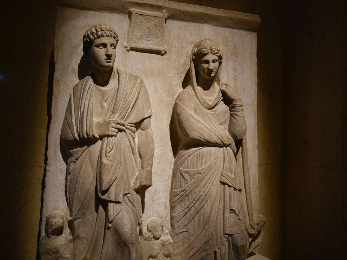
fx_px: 401
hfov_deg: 46.8
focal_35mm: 40
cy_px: 130
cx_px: 174
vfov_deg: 35.9
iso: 640
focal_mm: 20
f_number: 1.7
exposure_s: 1/60
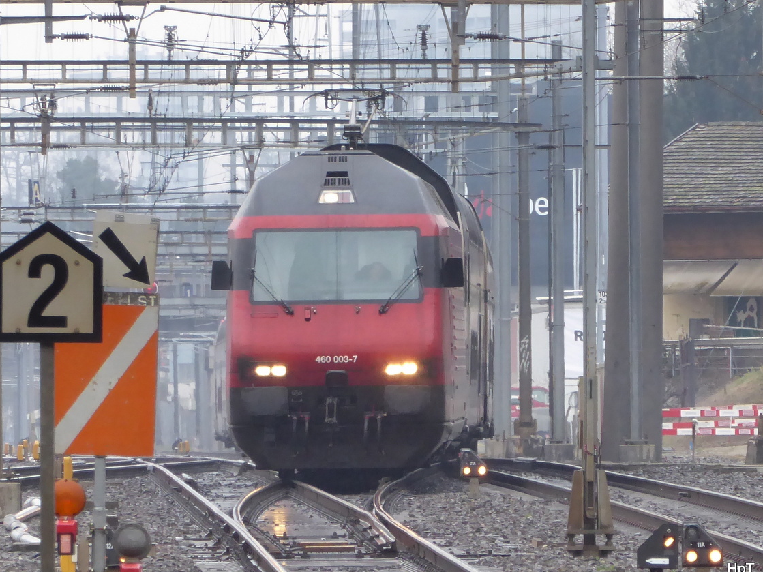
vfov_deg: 3.1
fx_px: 10491
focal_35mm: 476
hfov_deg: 4.2
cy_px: 287
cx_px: 365
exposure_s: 1/100
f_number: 6
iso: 250
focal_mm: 71.7
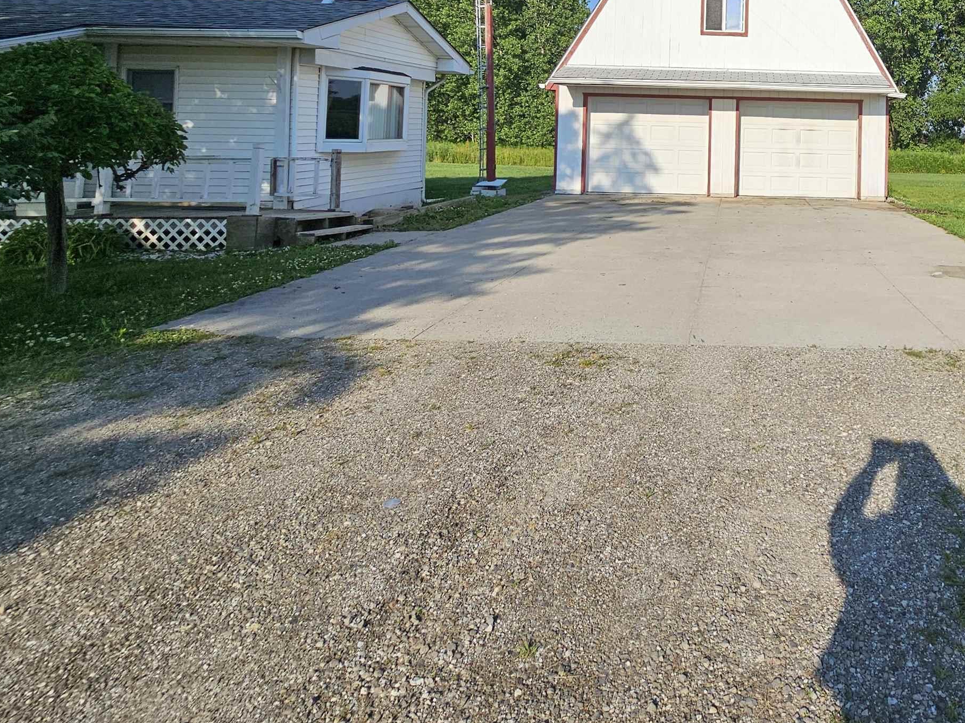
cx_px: 766
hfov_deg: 69.3
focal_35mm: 22
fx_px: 613
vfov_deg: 56.1
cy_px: 131
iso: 50
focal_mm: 2.2
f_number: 2.2
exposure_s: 1/2905
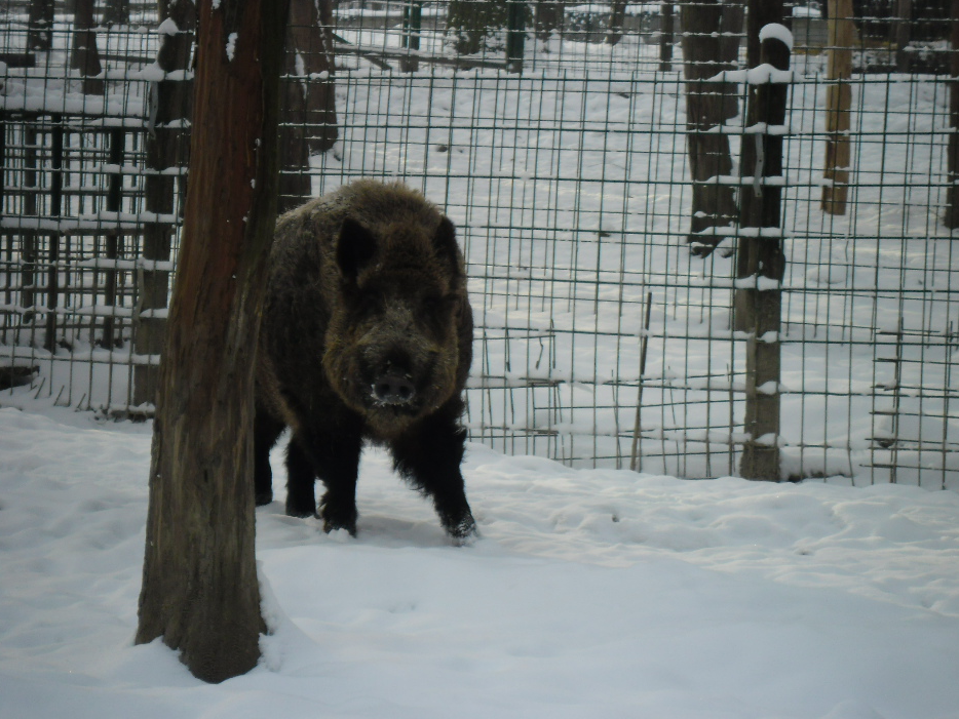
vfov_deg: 10.0
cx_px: 478
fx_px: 4101
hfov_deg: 13.3
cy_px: 366
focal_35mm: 148
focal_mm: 24.5
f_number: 5.9
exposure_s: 1/206
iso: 80
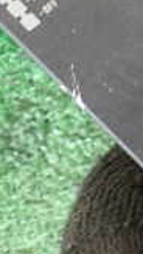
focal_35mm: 100
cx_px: 426
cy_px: -12
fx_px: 672
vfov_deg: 20.5
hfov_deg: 9.5
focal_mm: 4.5
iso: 200
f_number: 2
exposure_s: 1/40
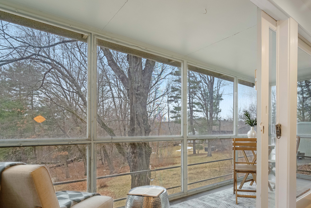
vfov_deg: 54.5
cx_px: 187
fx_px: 199
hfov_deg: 75.3
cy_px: 130
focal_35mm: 23
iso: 3200
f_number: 8
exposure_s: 1/15
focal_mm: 17
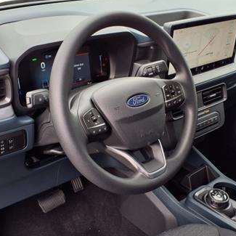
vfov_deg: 36.1
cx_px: 134
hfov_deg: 36.0
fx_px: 363
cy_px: 114
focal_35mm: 47
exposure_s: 1/159
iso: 40
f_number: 1.9
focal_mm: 3.58
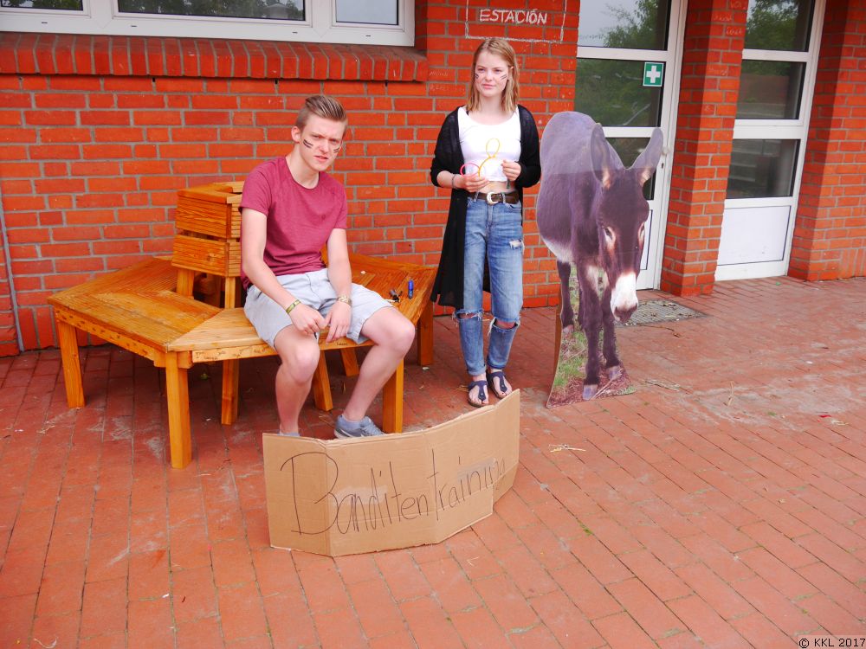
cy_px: 324
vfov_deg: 46.8
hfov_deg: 60.0
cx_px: 433
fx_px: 751
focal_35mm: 30
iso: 160
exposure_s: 1/160
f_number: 4.5
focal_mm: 15
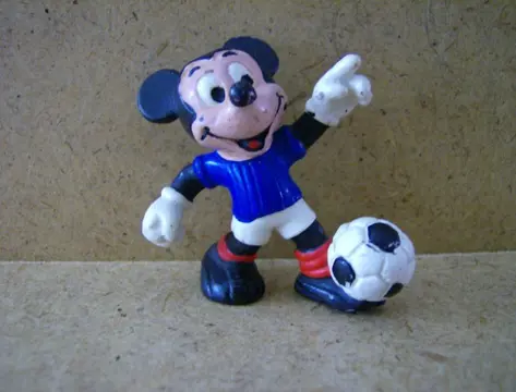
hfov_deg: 51.1
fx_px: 540
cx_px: 258
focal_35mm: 36
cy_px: 196
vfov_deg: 40.0
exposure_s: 1/33
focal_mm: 6
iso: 200
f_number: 2.8
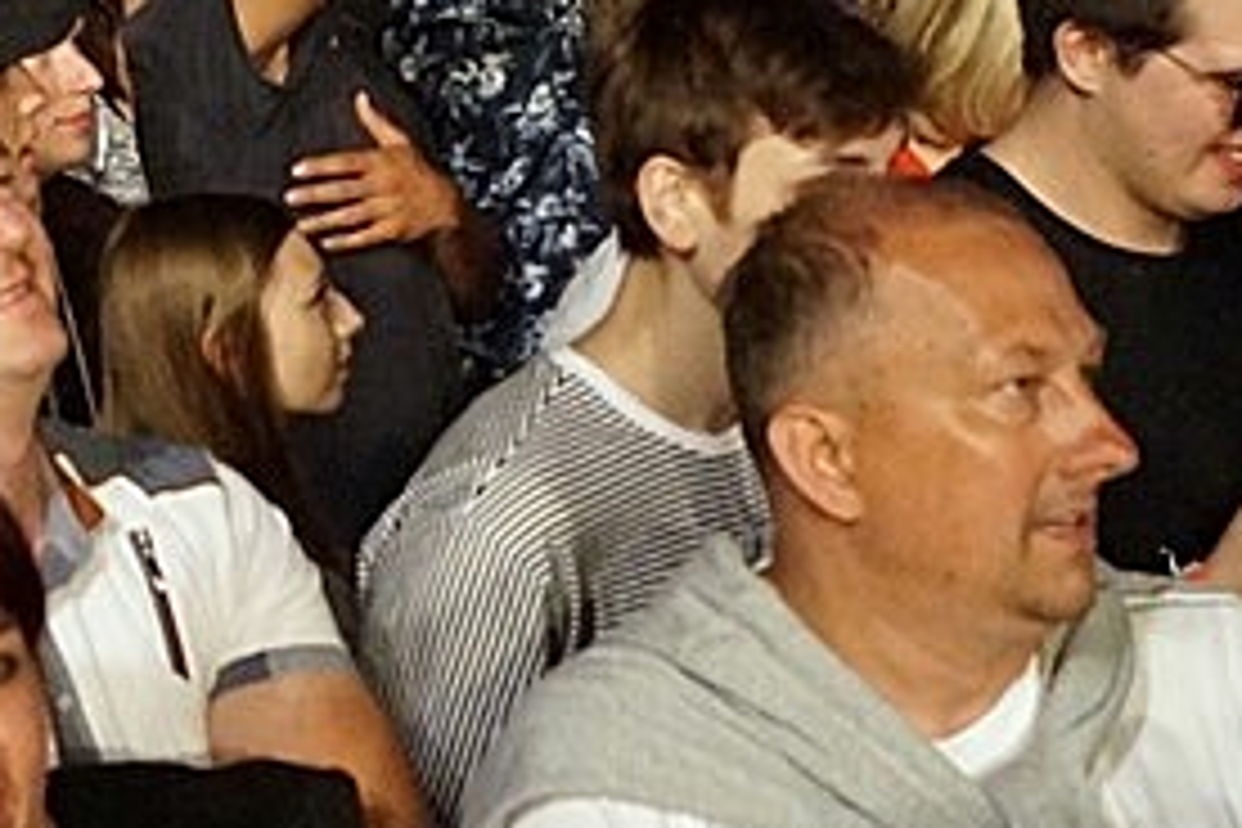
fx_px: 3450
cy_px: -126
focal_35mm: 100
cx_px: -364
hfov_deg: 18.9
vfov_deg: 13.4
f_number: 3.5
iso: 3200
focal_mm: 18
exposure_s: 1/100
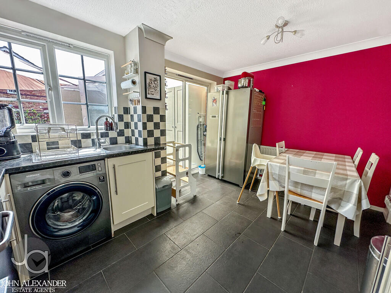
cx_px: 196
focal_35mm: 14
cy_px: 146
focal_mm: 2.22
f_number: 2.2
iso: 40
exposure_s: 1/150
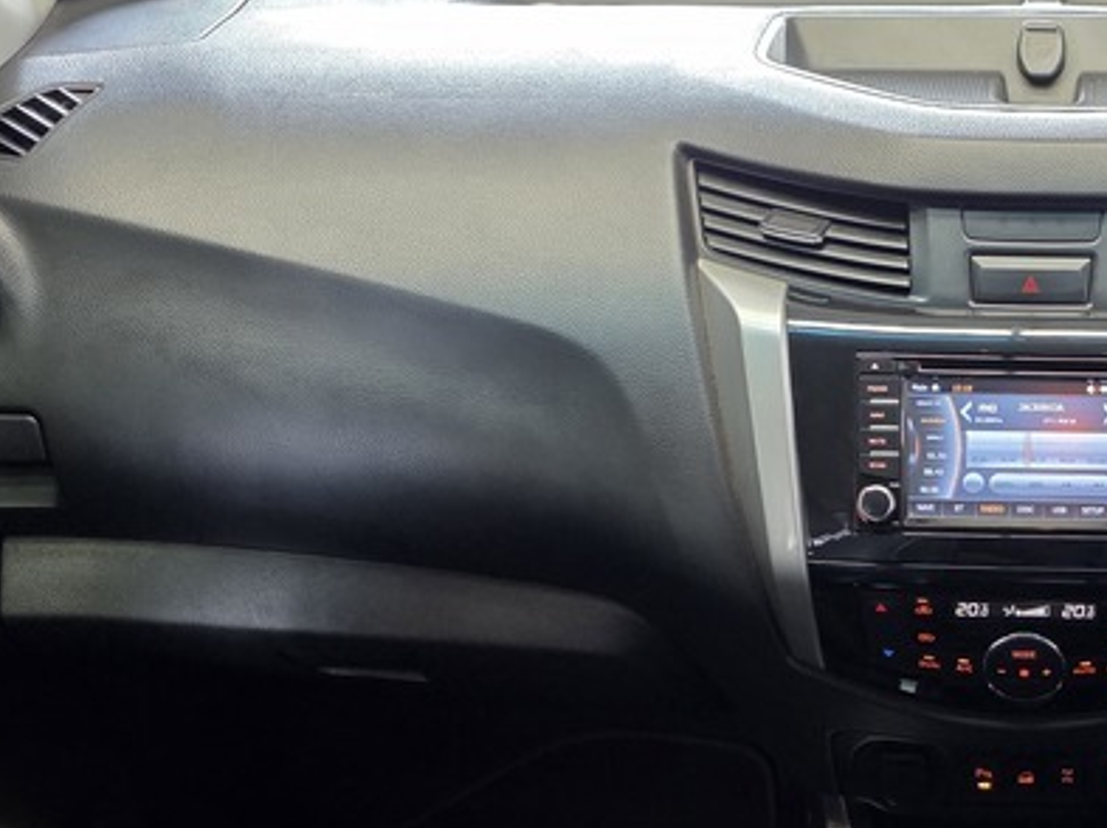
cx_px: 1056
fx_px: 1917
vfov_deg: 23.5
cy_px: 791
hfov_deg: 30.4
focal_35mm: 60
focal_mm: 6.25
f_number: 1.7
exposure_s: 1/100
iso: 640
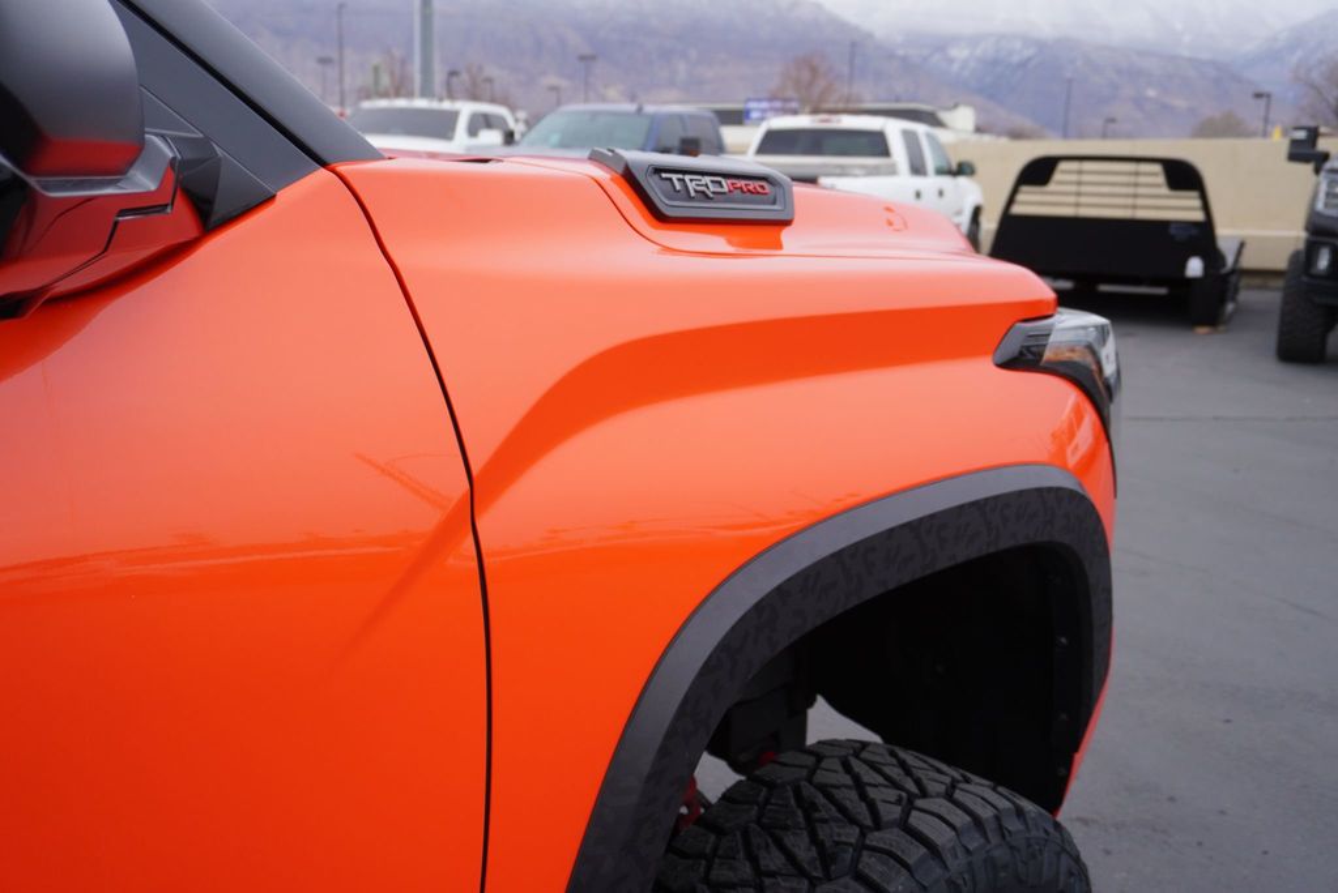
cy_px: 446
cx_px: 669
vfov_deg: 38.4
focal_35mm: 34
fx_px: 1283
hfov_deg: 55.1
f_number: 4
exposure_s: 1/800
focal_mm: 23
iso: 320
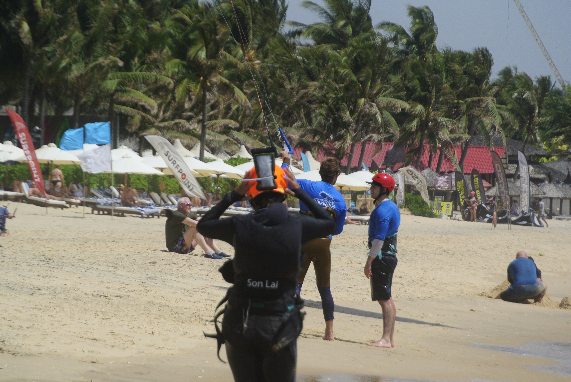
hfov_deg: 6.9
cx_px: 286
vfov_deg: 4.6
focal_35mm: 297
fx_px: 4716
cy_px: 191
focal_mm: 110
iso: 100
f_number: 5.6
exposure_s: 1/1000
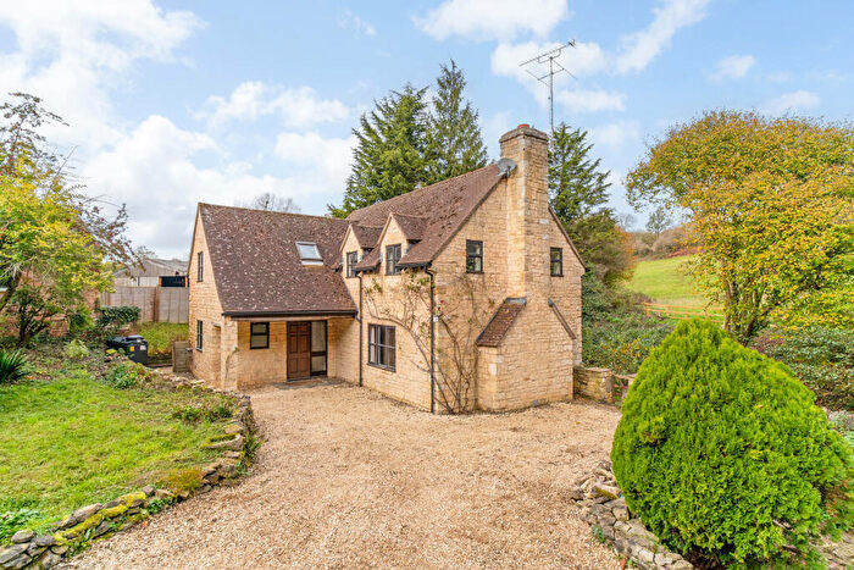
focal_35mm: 18
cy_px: 285
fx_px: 427
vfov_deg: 67.4
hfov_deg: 90.0
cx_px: 427
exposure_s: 1/500
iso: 400
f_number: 5.6
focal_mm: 18
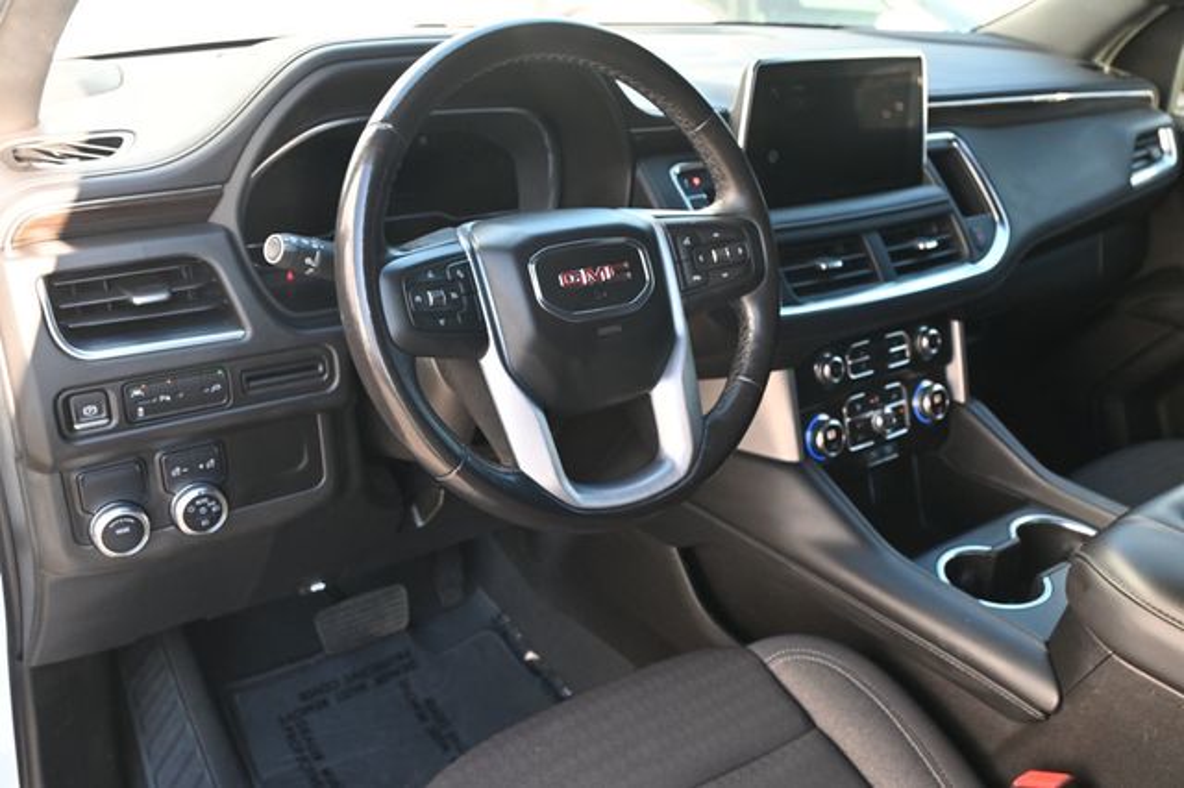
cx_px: 592
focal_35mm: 32
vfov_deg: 40.8
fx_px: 1060
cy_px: 394
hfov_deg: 58.4
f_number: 4
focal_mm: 21.5
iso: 640
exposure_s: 1/125
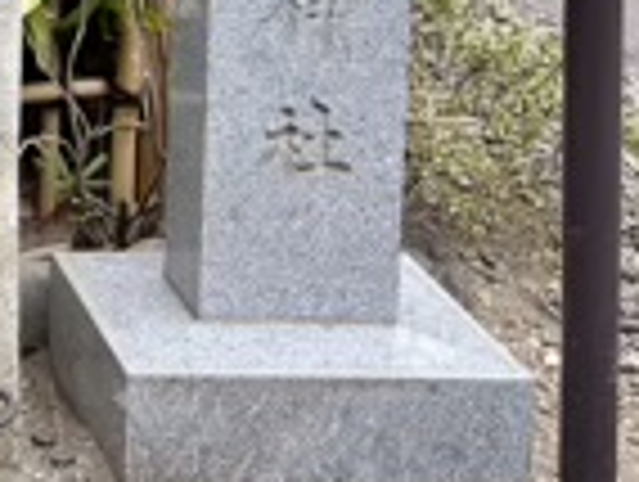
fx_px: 2367
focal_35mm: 128
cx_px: -580
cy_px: -399
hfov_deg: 13.5
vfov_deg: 10.8
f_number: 1.6
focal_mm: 5.96
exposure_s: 1/160
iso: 40
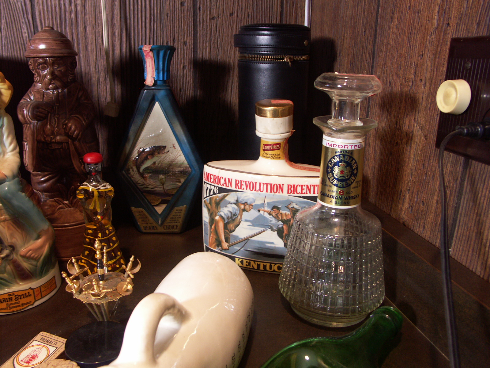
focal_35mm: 28
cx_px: 245
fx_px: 396
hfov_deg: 63.4
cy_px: 184
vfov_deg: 49.7
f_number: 2.8
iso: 100
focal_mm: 7.2
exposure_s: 1/10
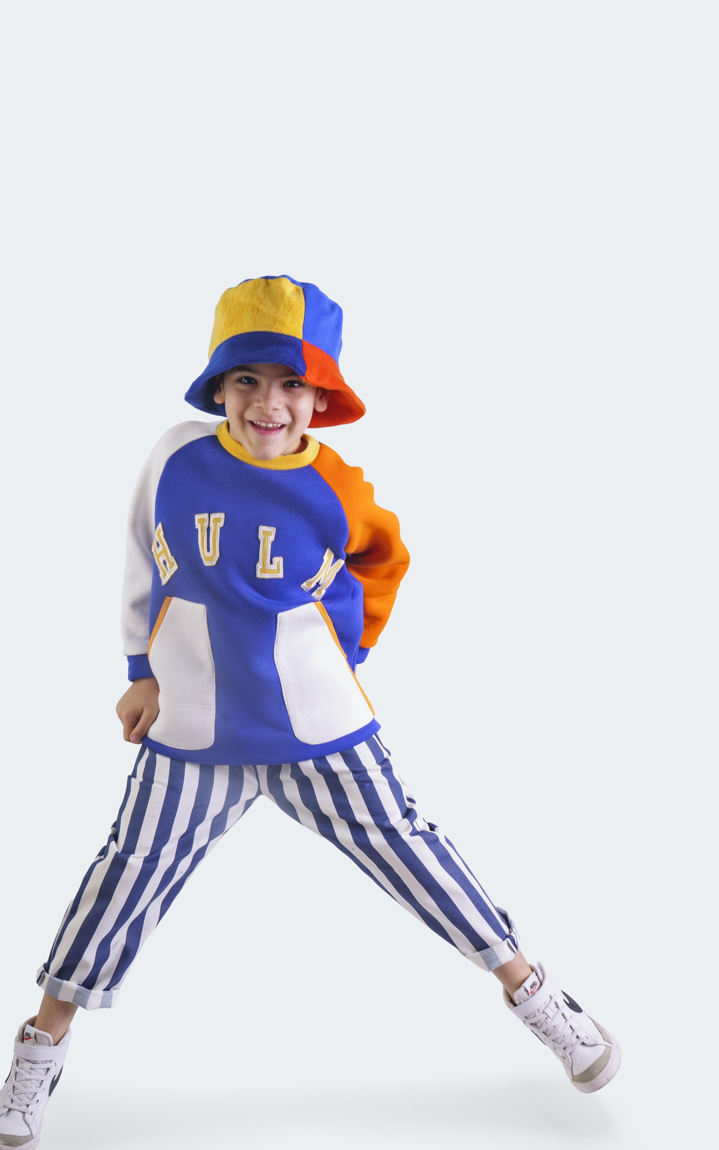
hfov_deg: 19.7
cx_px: 297
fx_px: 2069
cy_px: 611
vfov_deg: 31.1
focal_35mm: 66
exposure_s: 1/250
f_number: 14
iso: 100
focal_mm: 55
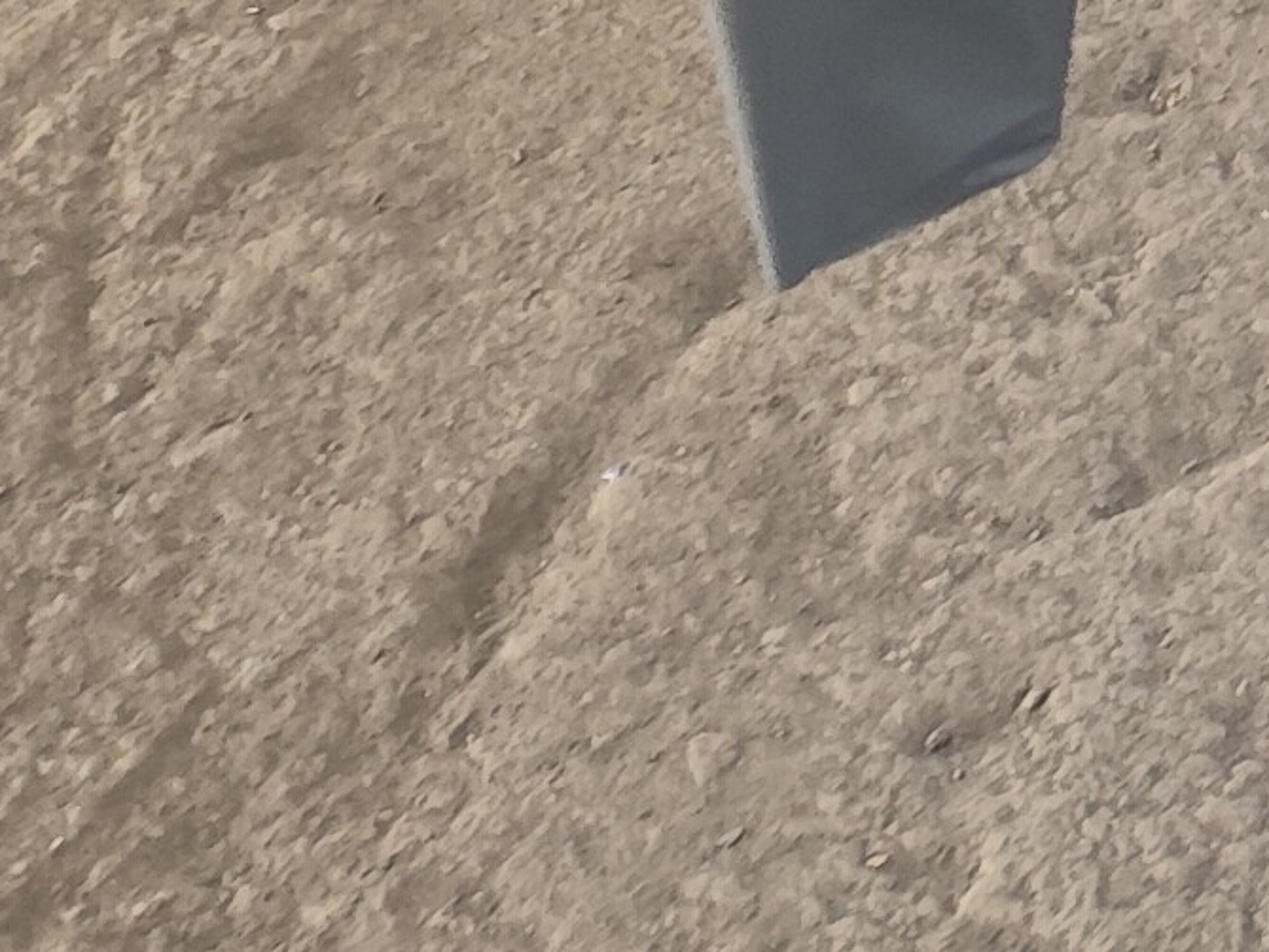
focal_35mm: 140
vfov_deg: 8.8
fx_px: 5134
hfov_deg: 11.3
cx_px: 3188
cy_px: -1828
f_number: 1.65
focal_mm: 6.14
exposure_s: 1/50
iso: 800
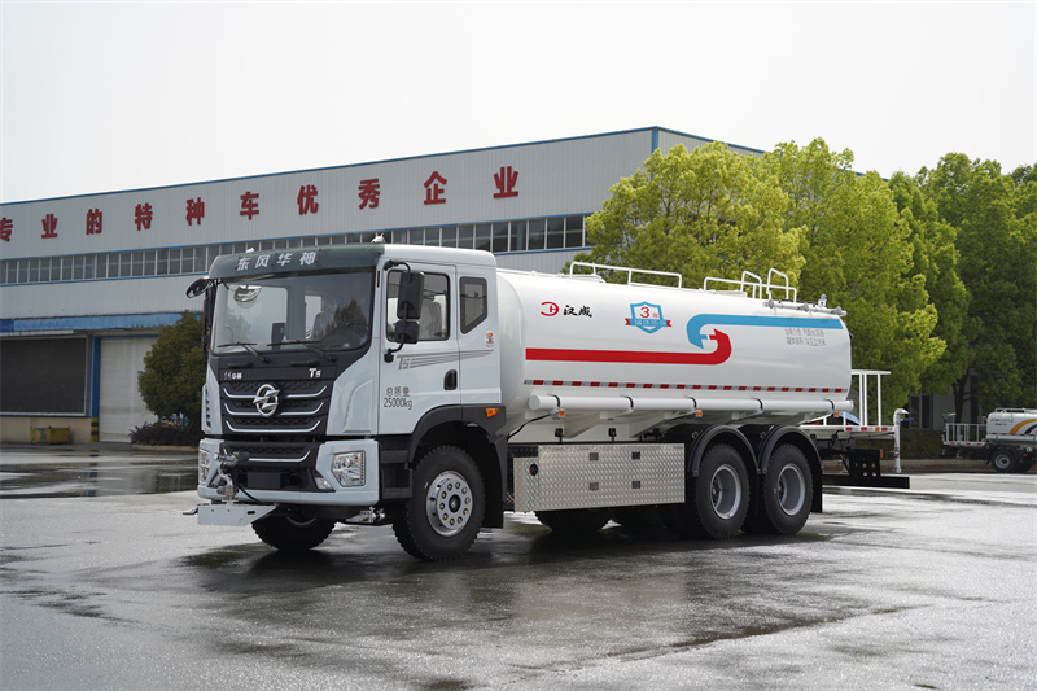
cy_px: 346
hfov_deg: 54.4
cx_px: 518
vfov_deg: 37.8
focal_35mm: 35
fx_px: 1008
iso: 125
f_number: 3.2
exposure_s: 1/800
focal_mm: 35
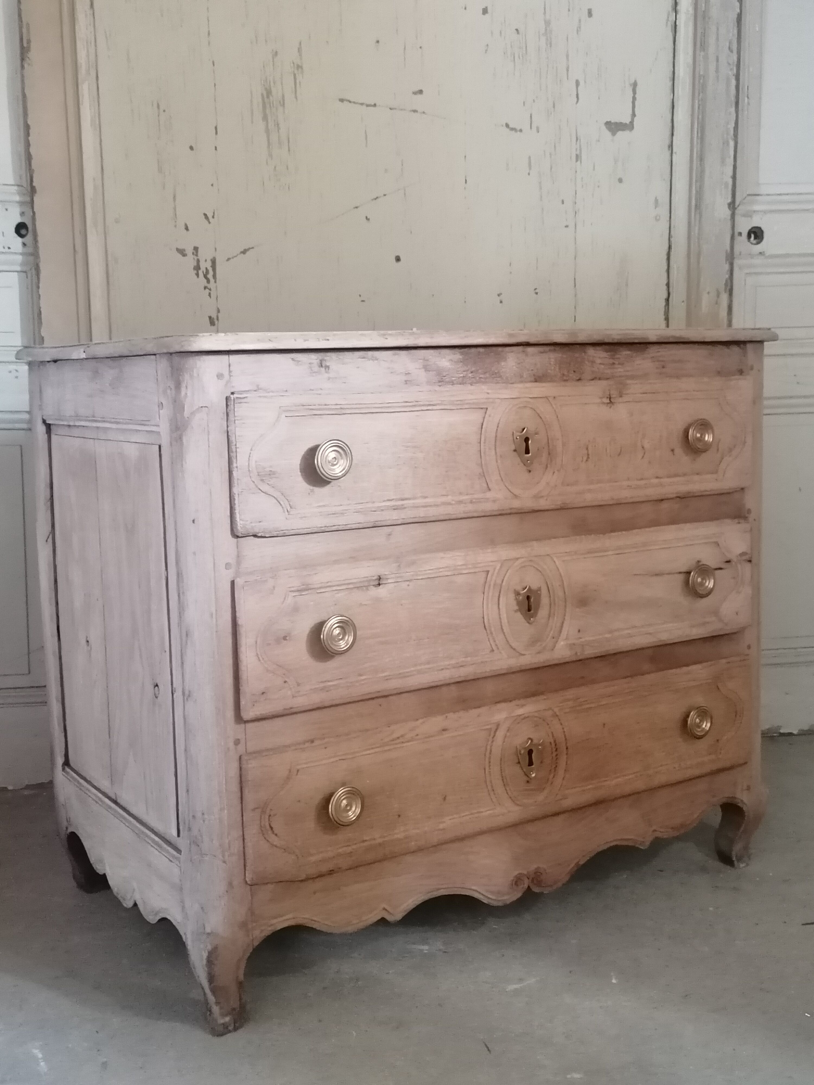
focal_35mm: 42
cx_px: 407
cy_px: 542
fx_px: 1317
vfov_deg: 44.8
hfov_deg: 34.3
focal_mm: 4.75
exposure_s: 1/16.7
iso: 1600
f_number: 1.8
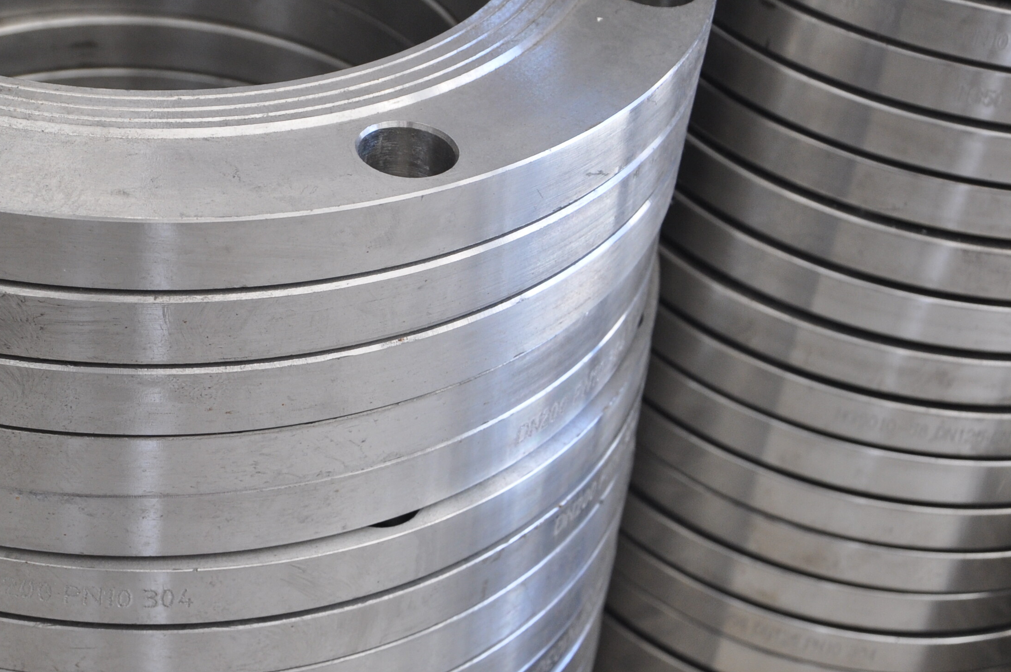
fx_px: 2132
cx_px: 193
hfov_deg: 26.2
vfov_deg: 17.9
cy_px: 274
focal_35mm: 76
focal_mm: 26
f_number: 4
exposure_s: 1/60
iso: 400
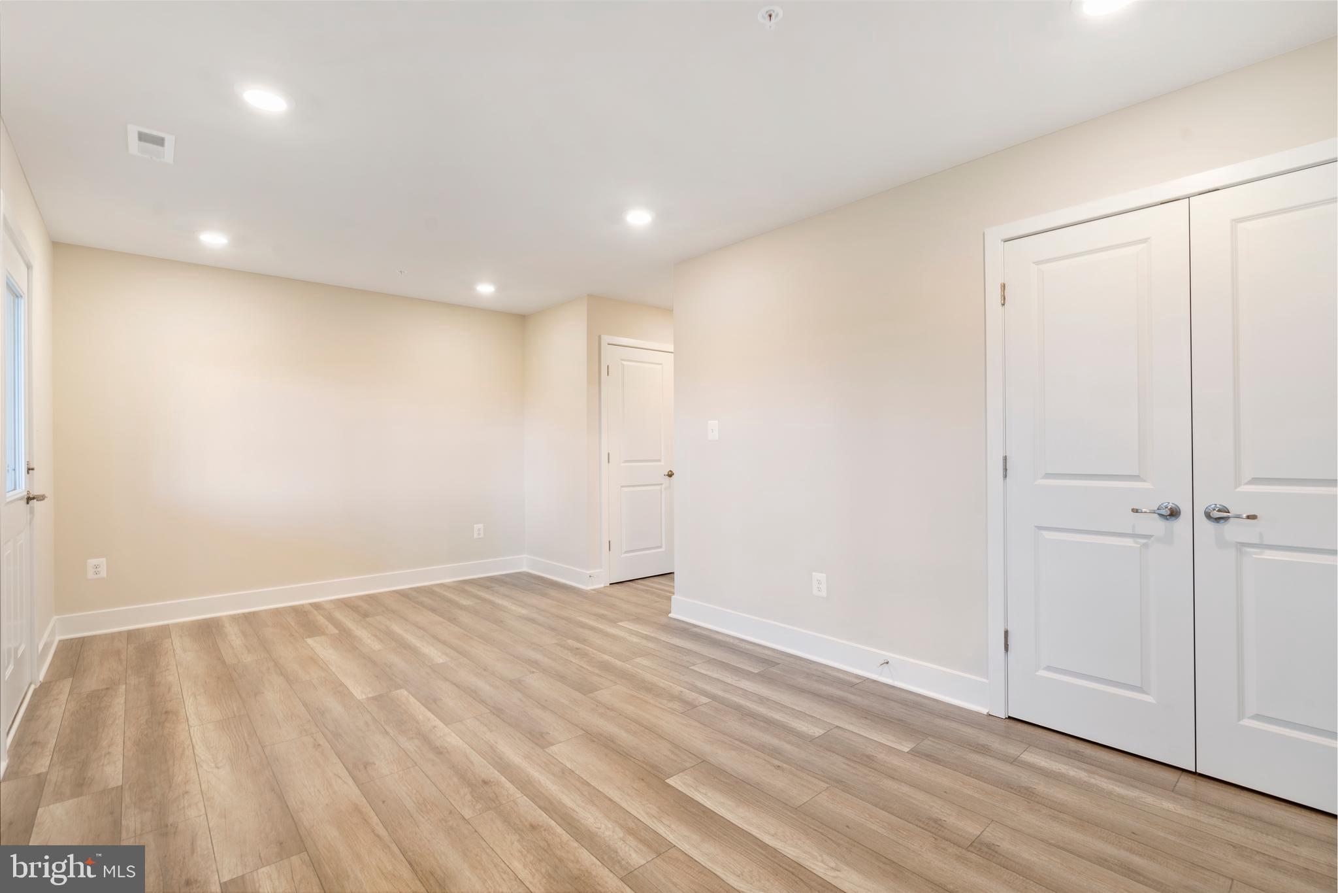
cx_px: 669
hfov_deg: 96.7
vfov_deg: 73.8
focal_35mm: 16
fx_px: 595
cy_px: 446
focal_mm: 16
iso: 200
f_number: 8
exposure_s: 1/5
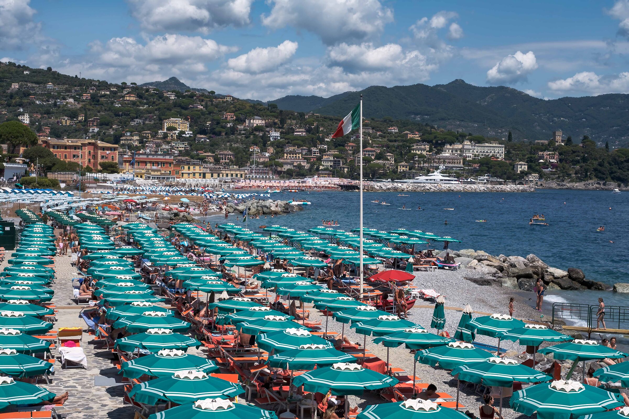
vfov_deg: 27.0
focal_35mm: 50
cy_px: 210
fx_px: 874
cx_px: 314
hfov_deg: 39.6
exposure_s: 1/850
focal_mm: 33
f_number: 6.4
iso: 160
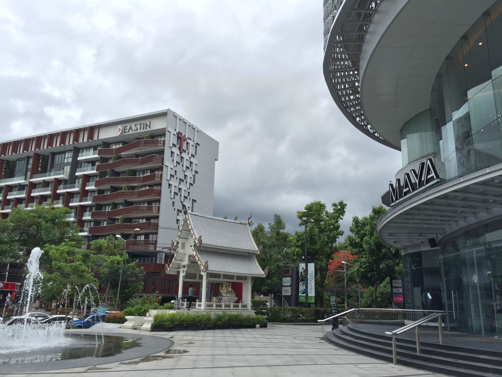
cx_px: 251
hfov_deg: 61.7
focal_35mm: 29
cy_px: 188
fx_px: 421
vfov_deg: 48.2
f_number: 2.2
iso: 32
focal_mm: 4.15
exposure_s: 1/1163
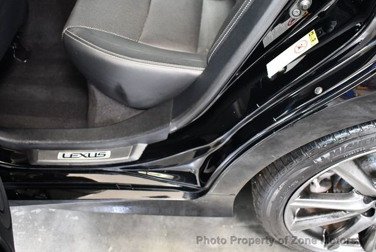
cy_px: 126
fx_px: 377
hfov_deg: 53.1
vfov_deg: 37.0
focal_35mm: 36
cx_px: 188
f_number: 3.5
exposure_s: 1/60
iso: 4000
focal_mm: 18
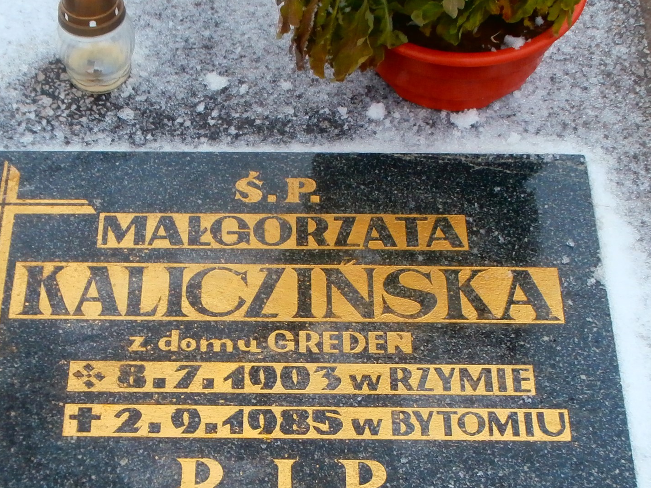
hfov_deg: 24.3
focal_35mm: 80
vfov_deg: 18.4
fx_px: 1504
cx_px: 227
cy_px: 263
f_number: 3.9
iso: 100
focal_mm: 6.67
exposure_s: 1/80
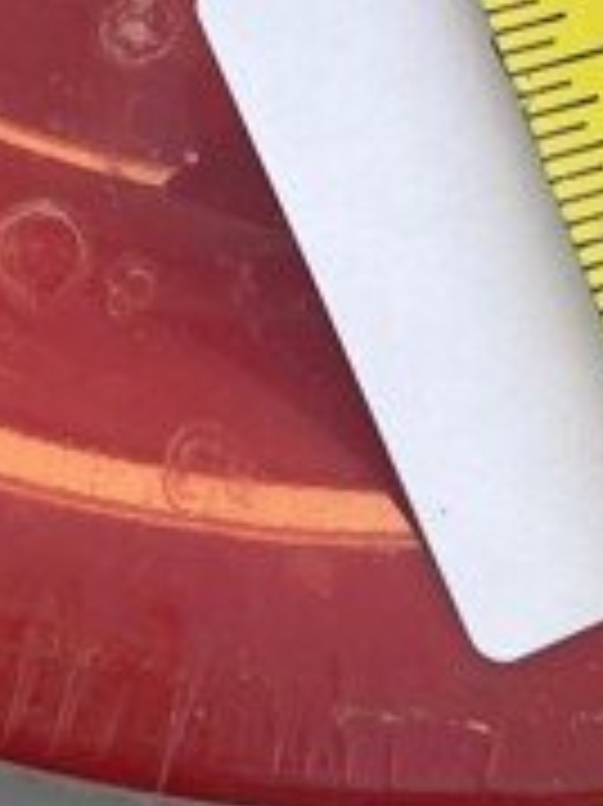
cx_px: -18
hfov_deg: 12.4
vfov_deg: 15.3
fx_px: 2744
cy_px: -448
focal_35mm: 118
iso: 32
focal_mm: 5.1
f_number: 1.6
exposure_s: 1/509
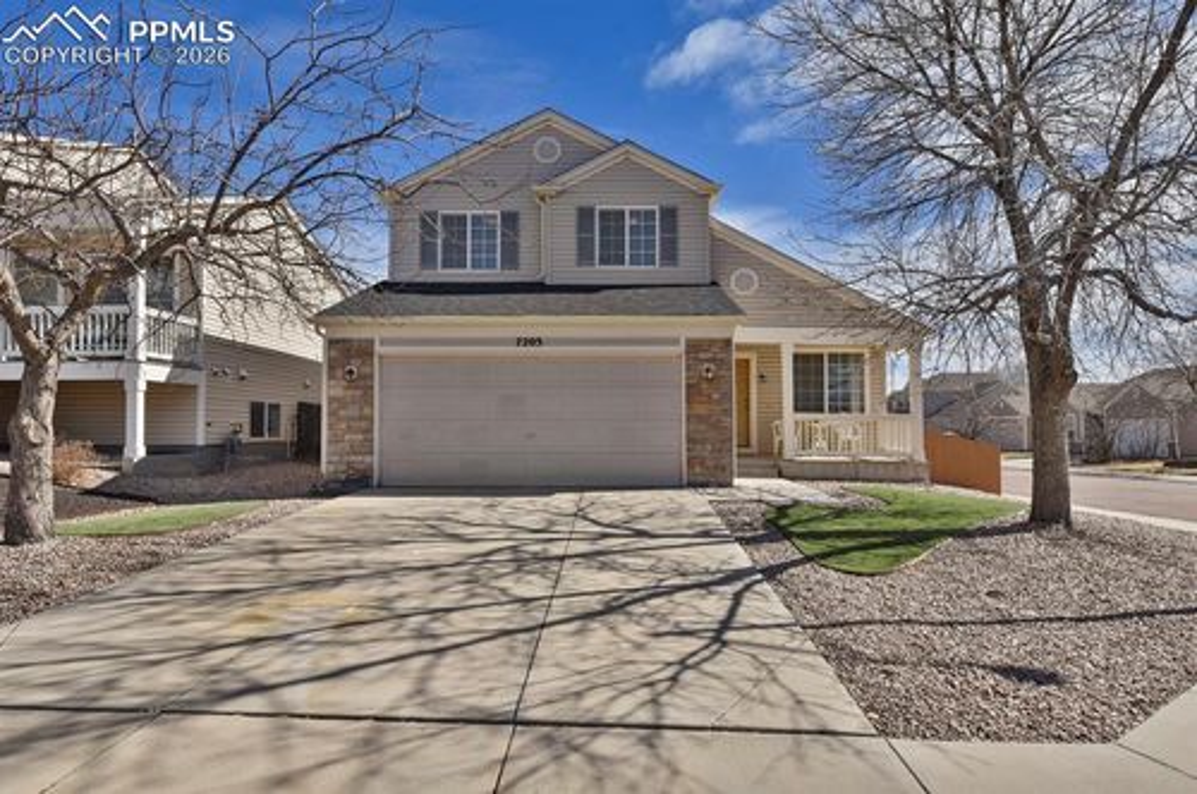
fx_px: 697
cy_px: 397
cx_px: 598
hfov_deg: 81.3
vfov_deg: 59.4
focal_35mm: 21
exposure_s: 1/160
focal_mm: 21
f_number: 8
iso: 250
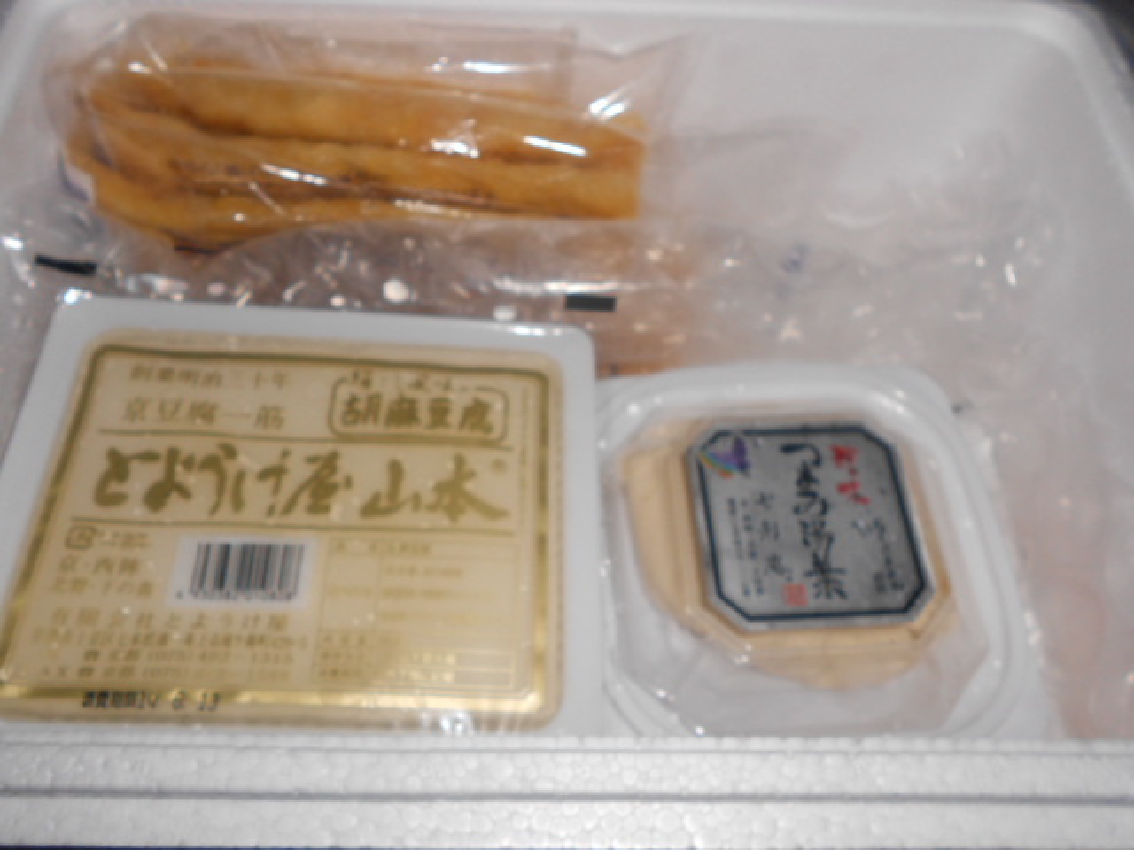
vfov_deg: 48.2
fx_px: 950
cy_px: 425
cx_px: 567
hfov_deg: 61.7
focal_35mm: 29
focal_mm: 5.1
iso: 80
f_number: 8.5
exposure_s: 1/25
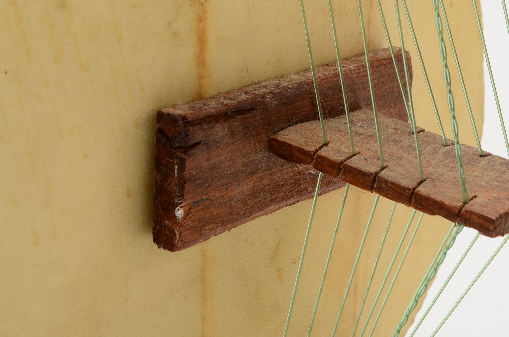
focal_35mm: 117
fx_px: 1647
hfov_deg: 17.5
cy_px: 143
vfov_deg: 11.7
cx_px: 338
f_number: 22
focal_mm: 55
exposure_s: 1/160
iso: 100
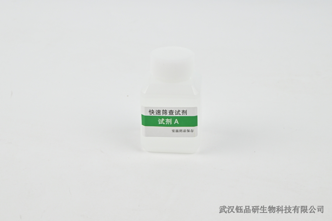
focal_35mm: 75
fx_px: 692
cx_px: 166
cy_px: 110
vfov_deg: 18.2
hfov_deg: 27.0
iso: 640
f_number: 11
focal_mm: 50
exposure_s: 1/160
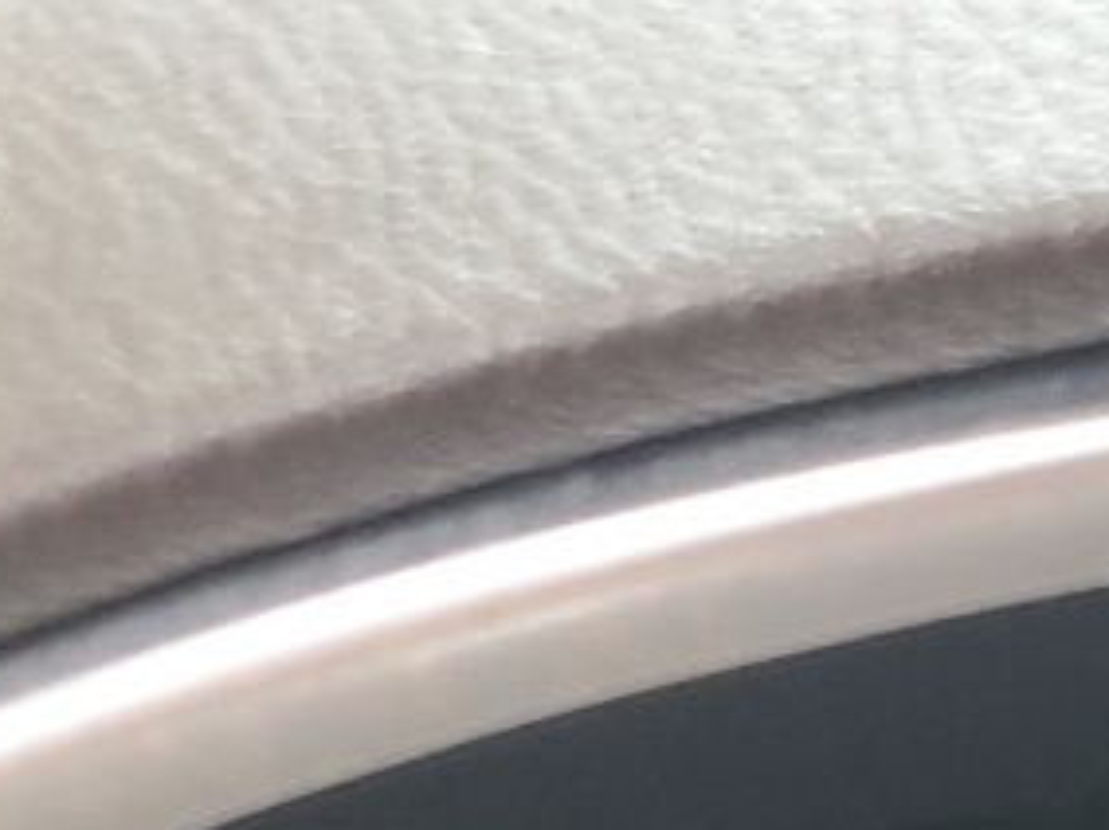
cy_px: 1965
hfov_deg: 11.9
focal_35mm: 147
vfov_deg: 9.1
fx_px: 4707
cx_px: 2265
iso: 69
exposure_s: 1/120
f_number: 1.5
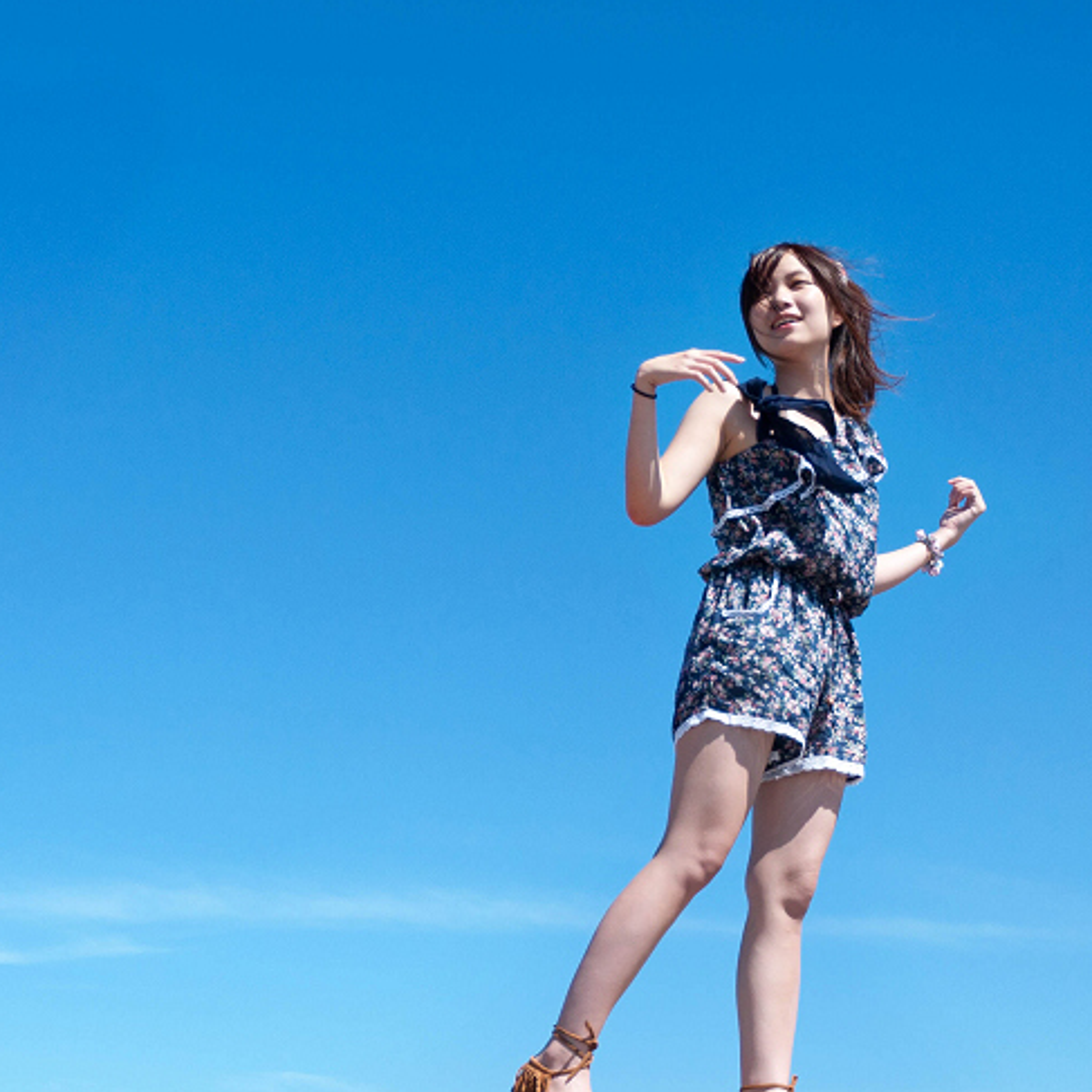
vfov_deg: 23.0
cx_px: 381
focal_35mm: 75
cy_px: 608
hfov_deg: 23.0
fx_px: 2677
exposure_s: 1/1600
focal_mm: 28
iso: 200
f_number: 4.5
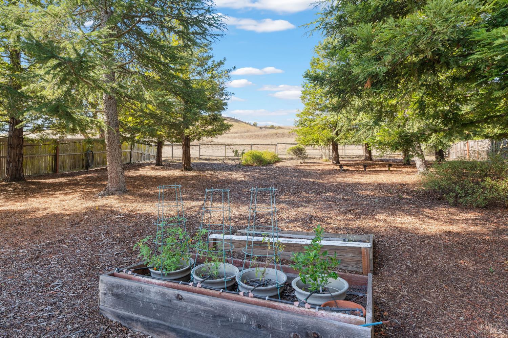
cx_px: 254
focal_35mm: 19
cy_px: 169
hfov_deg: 86.9
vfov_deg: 64.6
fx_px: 268
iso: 320
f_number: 11
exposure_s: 1/60
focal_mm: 19
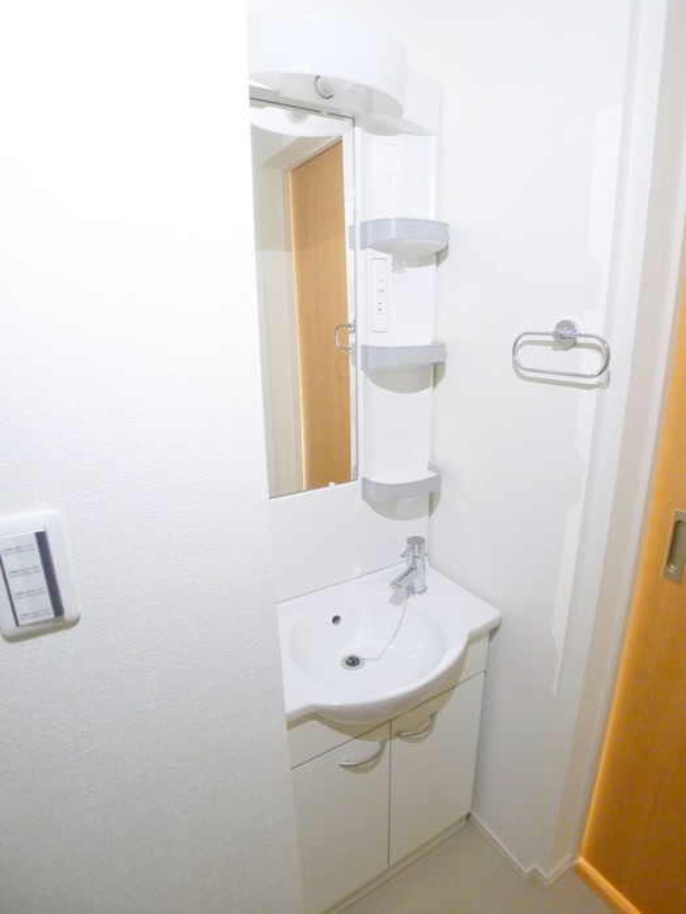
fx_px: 634
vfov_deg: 71.6
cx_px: 343
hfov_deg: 56.8
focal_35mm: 24
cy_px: 457
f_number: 2
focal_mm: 5.1
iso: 400
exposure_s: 1/4
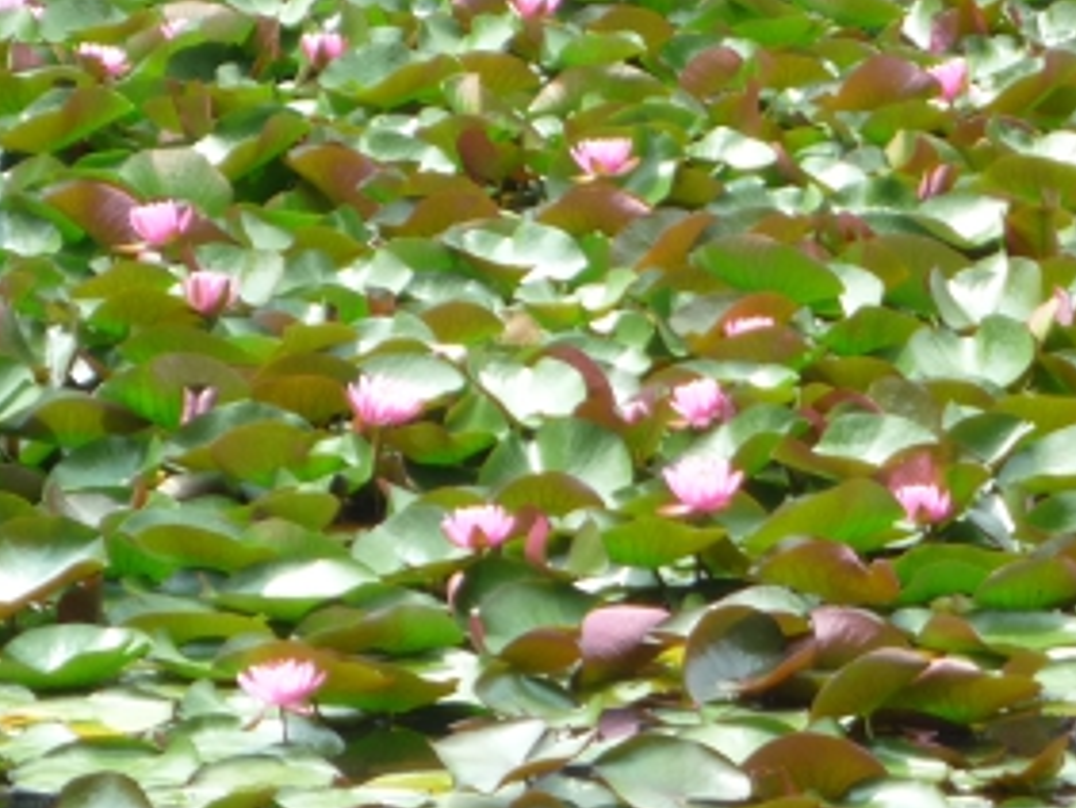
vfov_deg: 5.3
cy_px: 230
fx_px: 8800
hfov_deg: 7.0
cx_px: 544
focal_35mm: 283
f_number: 5.9
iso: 125
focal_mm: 22
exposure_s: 1/125
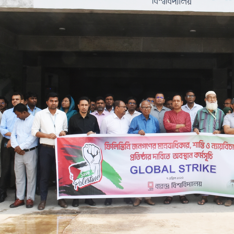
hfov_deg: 45.7
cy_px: 116
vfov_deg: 47.2
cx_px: 174
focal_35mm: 35
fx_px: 268
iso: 800
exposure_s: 1/250
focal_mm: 18
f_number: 18
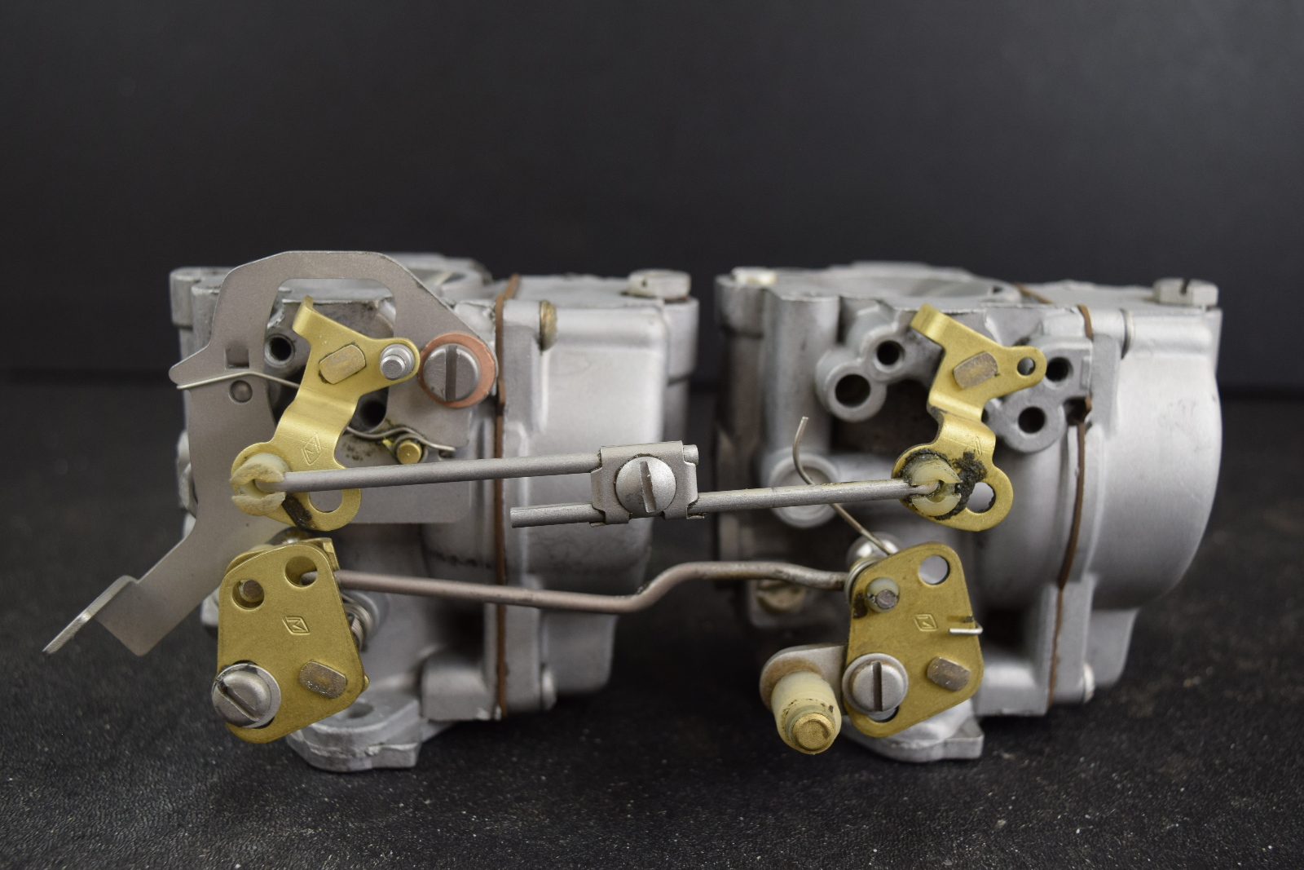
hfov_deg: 46.4
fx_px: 1521
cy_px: 435
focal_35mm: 42
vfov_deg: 31.9
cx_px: 652
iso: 400
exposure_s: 1/125
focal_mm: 28
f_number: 6.3
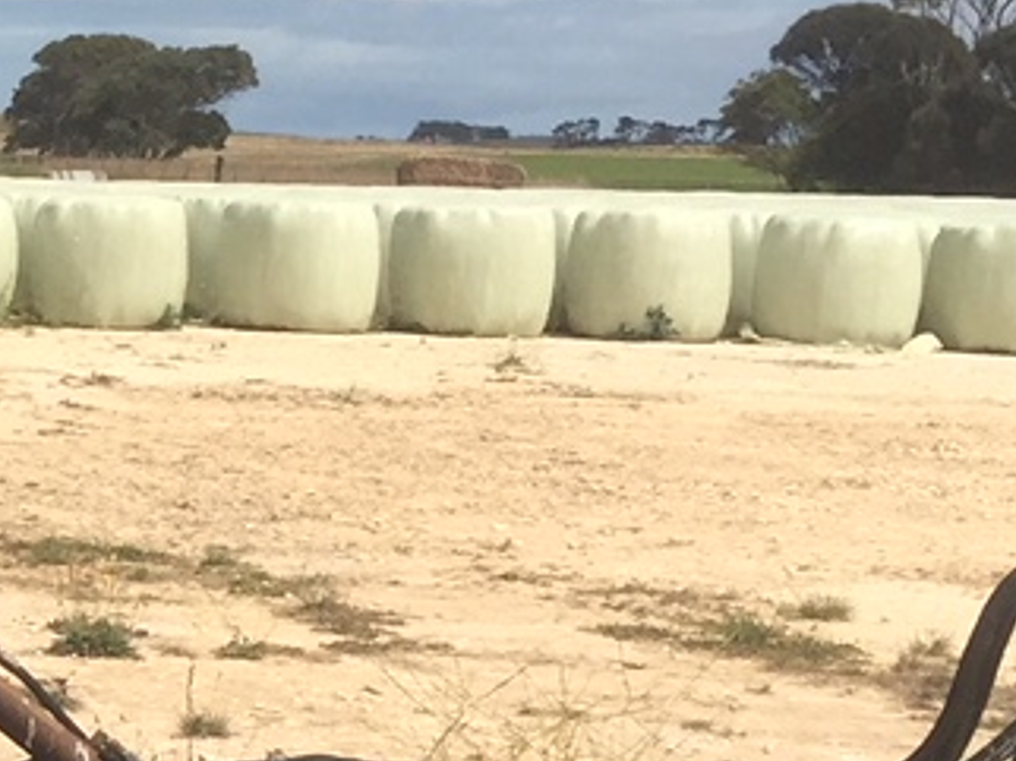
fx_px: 4311
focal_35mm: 147
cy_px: 802
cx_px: -1133
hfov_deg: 11.8
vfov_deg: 10.0
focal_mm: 4.15
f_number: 2.2
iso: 32
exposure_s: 1/3049
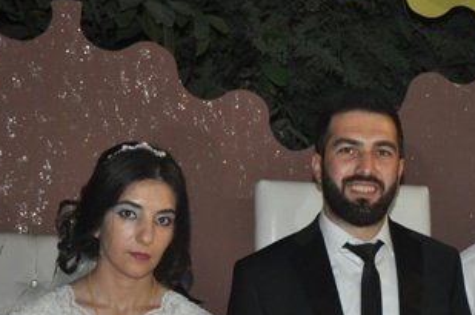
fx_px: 1186
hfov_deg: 22.2
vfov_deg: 14.9
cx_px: 420
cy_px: 314
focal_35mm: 90
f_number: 3.8
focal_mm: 29
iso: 800
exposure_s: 1/60
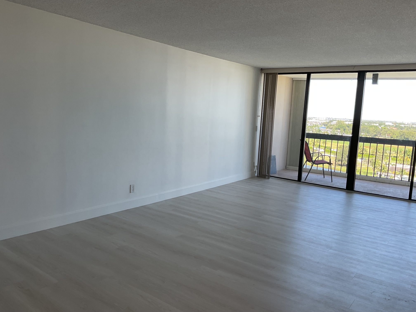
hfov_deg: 61.7
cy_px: 156
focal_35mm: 29
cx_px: 208
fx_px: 349
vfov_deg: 48.2
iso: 16
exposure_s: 1/139
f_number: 1.8
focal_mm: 3
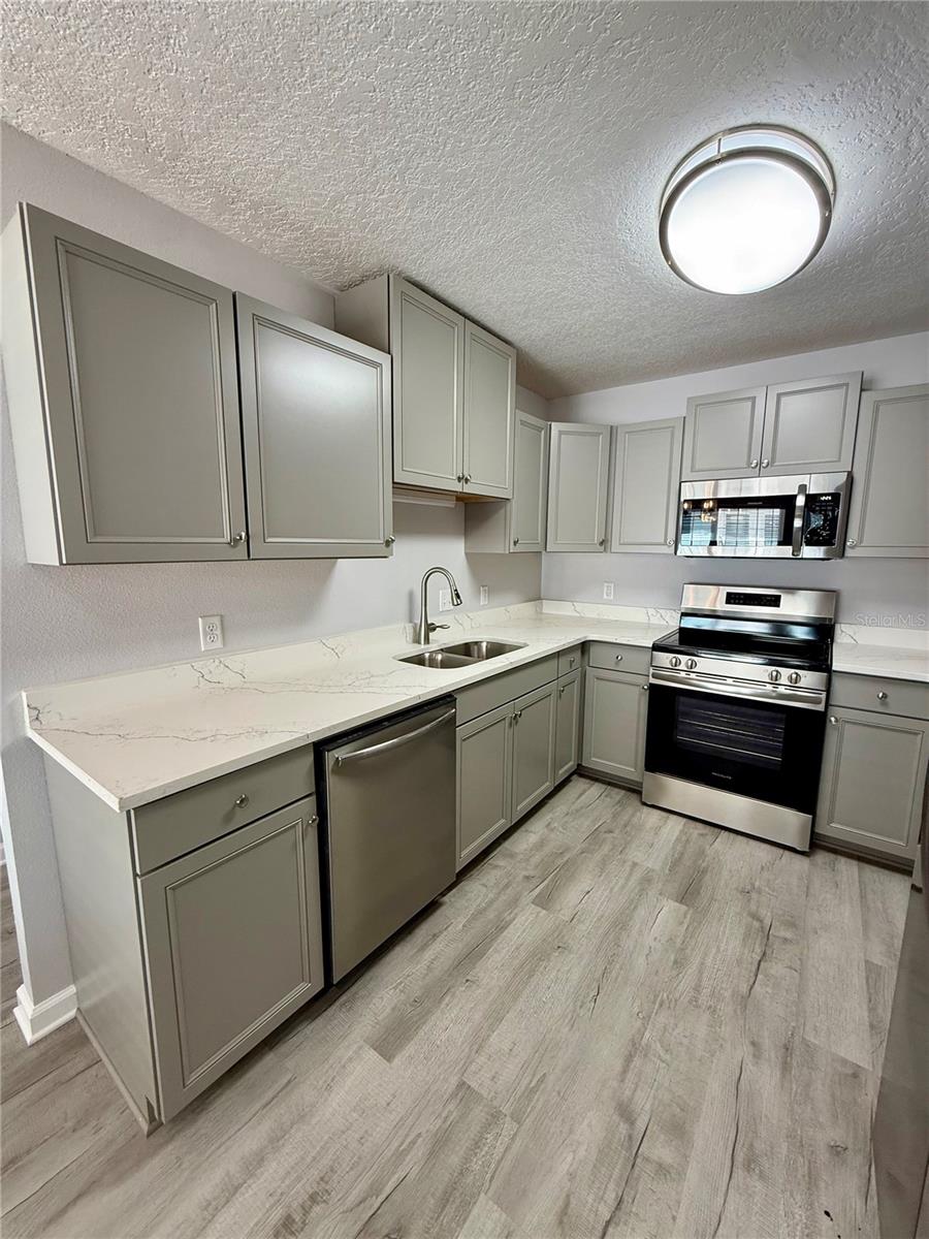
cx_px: 464
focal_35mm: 14
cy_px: 620
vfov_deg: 102.1
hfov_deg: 85.7
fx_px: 501
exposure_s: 1/120
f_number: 2.2
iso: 200
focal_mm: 2.22
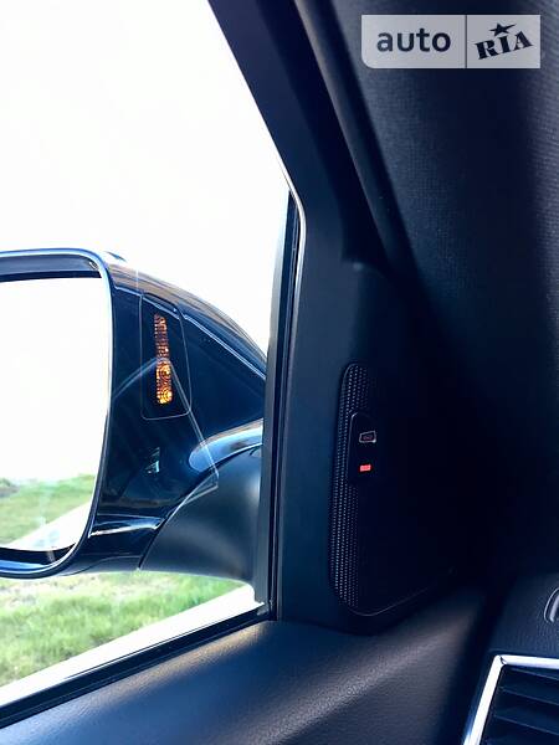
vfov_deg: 61.7
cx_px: 280
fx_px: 624
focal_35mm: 29
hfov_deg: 48.2
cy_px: 372
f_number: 2.2
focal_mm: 4.2
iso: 40
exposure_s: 1/33
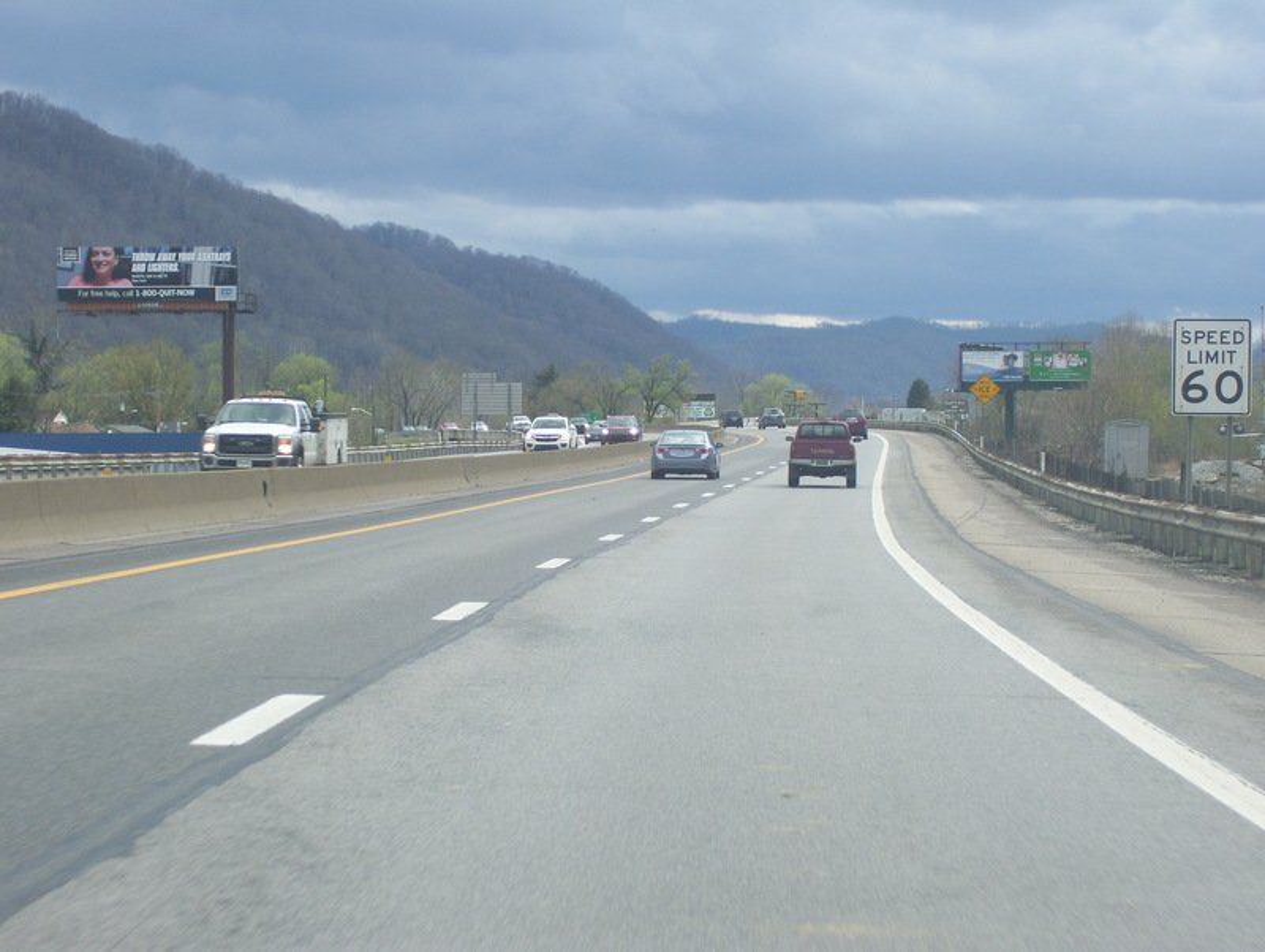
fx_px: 3951
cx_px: 632
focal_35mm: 108
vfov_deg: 13.7
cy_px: 476
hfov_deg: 18.2
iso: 80
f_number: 4.6
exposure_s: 1/320
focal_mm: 18
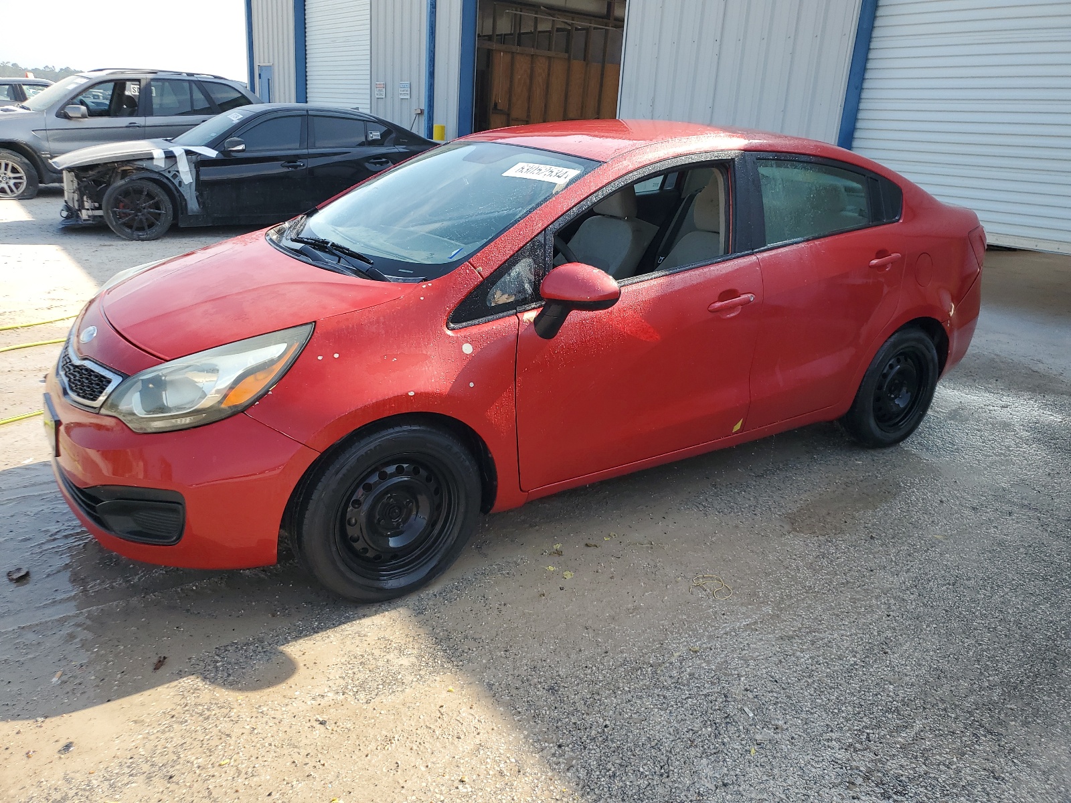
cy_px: 402
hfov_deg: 67.3
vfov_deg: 53.1
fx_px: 804
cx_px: 536
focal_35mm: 26
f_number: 1.5
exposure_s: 1/1111
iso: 50
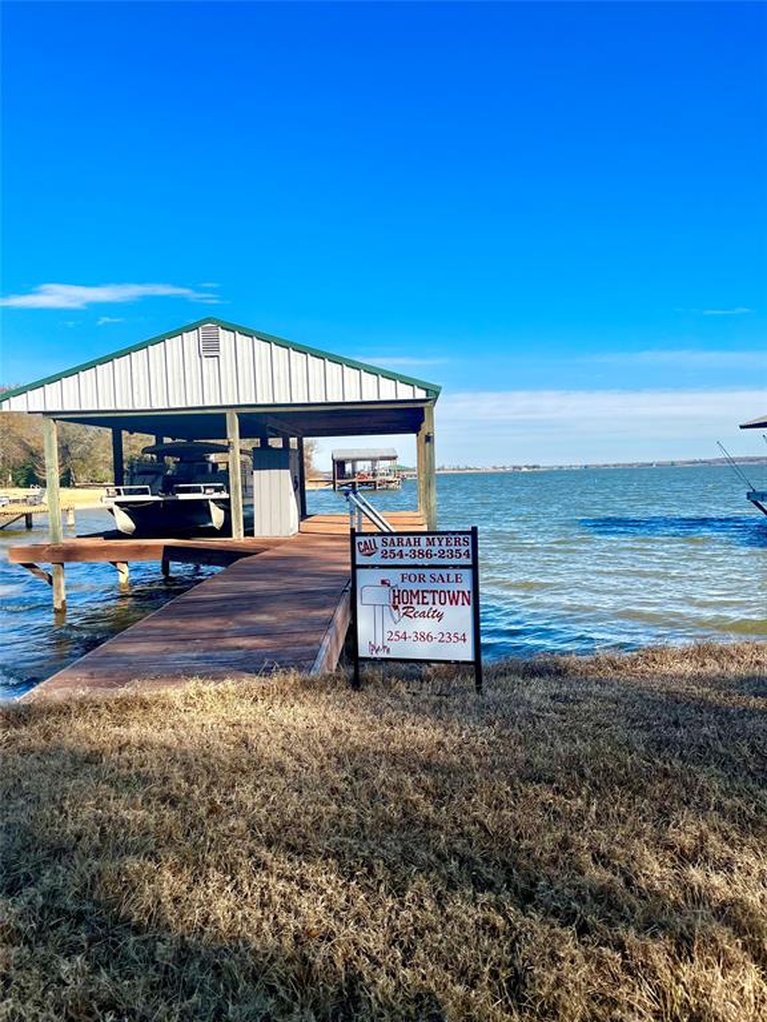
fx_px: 768
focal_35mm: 26
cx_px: 384
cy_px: 511
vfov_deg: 67.3
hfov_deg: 53.1
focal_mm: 5.1
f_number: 1.6
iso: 50
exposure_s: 1/3135
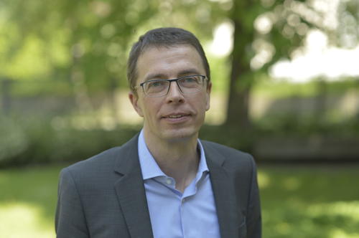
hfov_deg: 23.9
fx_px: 847
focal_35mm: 85
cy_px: 119
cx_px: 180
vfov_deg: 16.0
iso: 200
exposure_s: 1/500
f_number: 2.8
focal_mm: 85
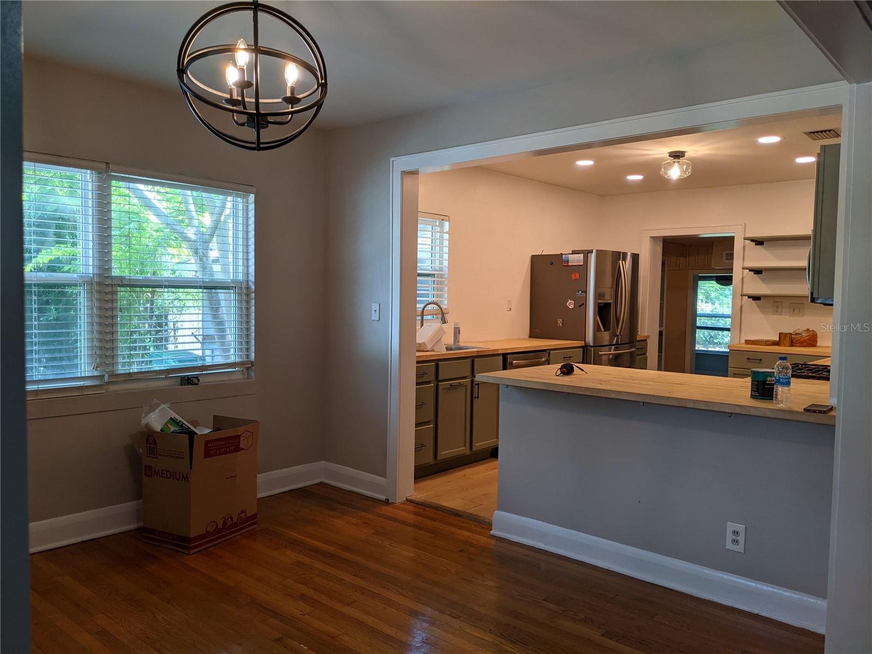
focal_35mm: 27
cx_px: 436
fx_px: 680
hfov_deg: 65.3
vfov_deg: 51.4
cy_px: 327
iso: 68
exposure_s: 1/120
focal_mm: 4.44
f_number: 1.8
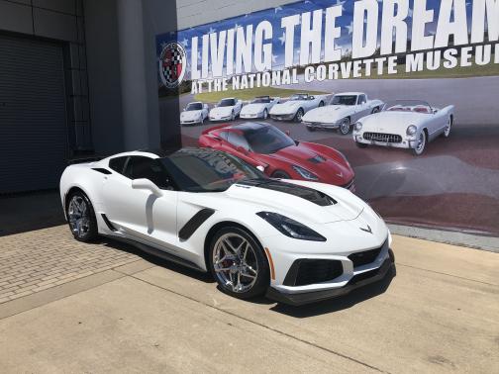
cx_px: 250
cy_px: 187
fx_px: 404
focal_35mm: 28
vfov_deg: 49.7
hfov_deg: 63.4
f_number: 1.8
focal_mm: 3.99
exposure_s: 1/4049
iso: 20
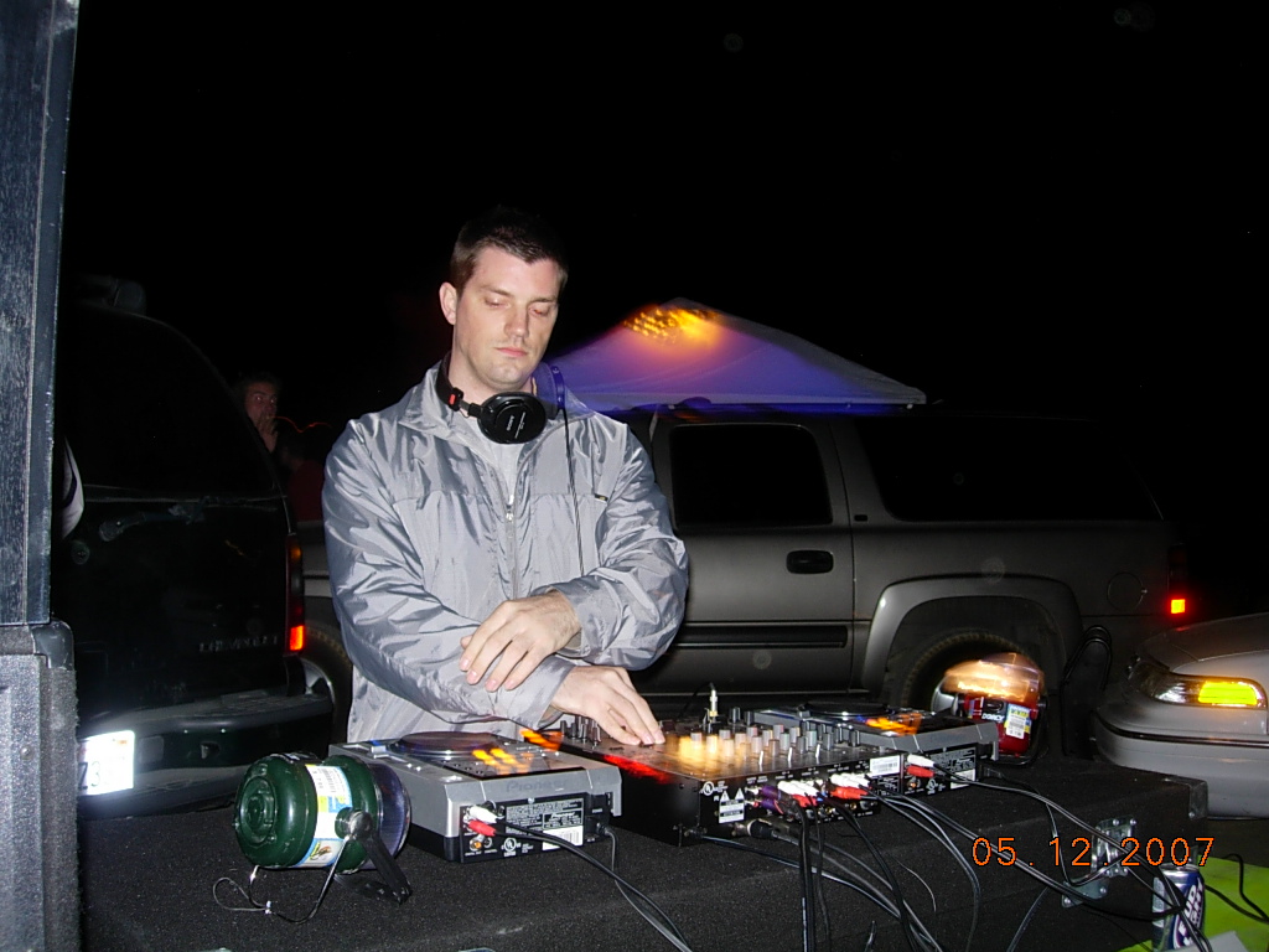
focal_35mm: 38
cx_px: 634
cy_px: 476
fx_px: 1393
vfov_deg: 37.7
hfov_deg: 49.0
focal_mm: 7.8
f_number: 2.8
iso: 79
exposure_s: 1
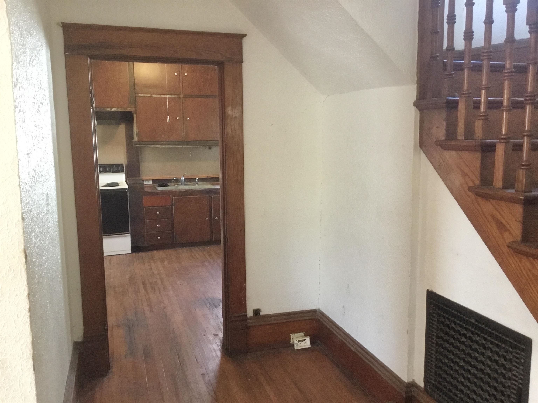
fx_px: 482
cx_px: 269
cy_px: 202
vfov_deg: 45.4
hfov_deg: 58.4
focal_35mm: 31
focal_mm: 3.3
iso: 200
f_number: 2.4
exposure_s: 1/30
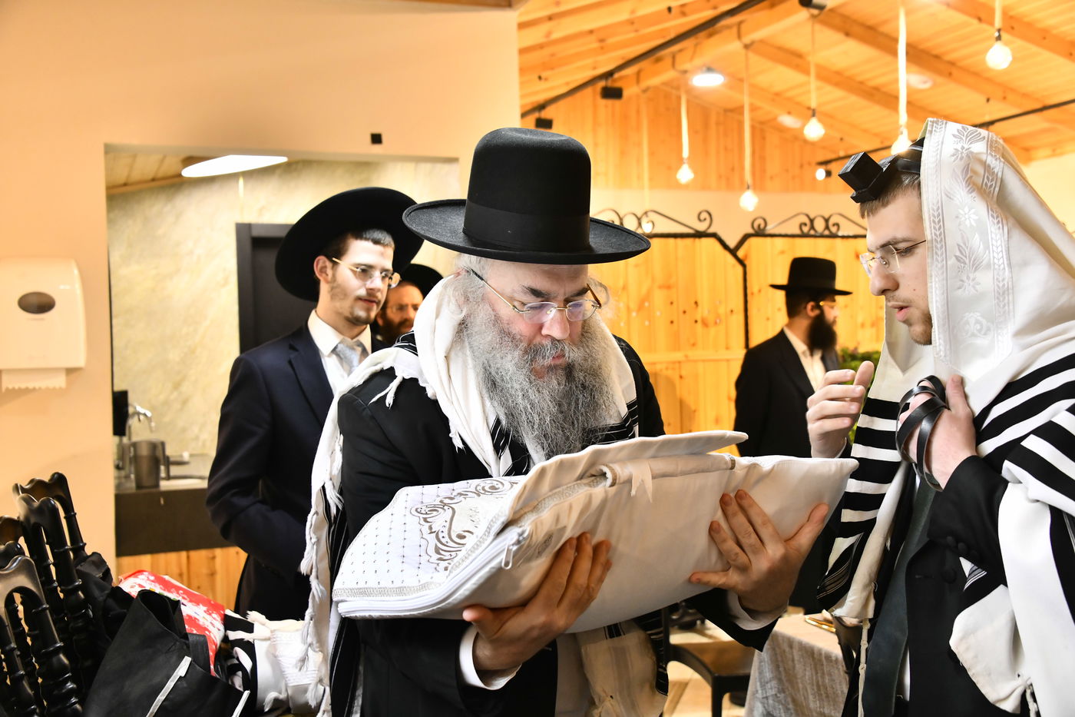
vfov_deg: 31.9
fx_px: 1254
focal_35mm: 42
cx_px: 538
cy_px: 358
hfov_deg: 46.4
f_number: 5.6
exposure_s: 1/200
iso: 1600
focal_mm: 42
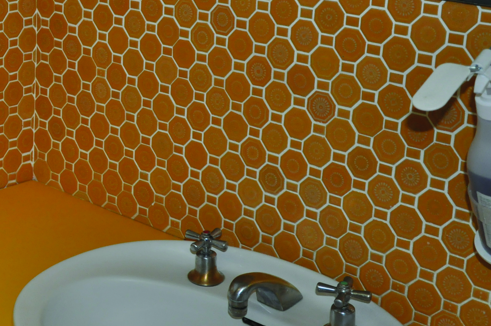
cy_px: 83
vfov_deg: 17.4
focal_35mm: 78
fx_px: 1063
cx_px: -16
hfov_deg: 24.6
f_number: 4
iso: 800
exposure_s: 1/60
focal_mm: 25
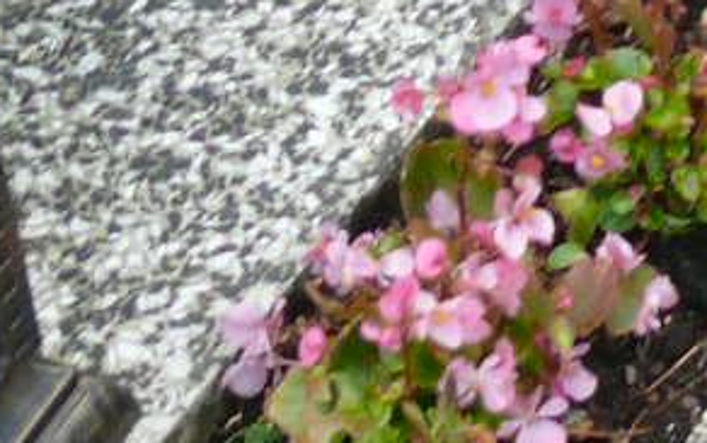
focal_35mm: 203
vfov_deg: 5.9
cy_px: -990
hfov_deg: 9.6
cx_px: 1445
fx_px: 3914
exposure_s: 1/100
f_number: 3.2
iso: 100
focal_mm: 7.4
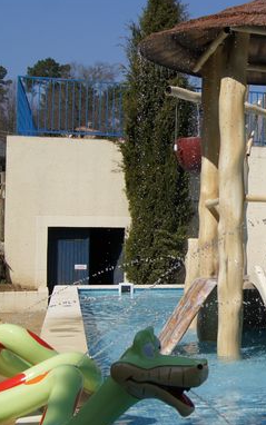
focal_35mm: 64
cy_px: 228
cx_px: 351
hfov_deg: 18.8
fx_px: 742
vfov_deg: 32.0
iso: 200
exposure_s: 1/1600
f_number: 5.6
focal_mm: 20
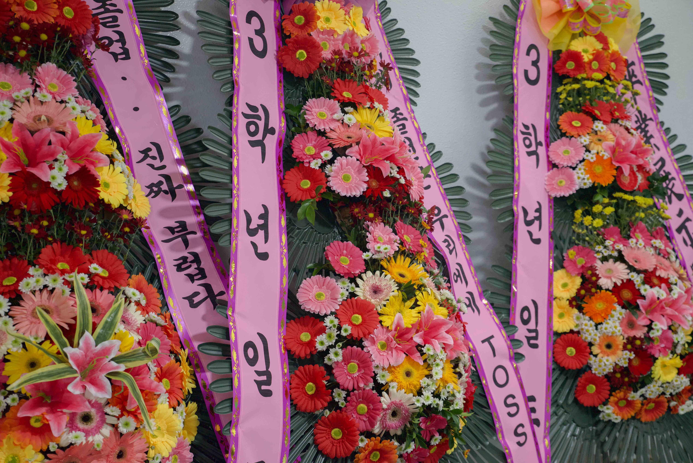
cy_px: 232
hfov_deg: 41.1
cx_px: 346
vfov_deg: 28.1
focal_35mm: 48
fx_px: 924
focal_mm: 48
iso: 5000
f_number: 5
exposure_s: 1/200
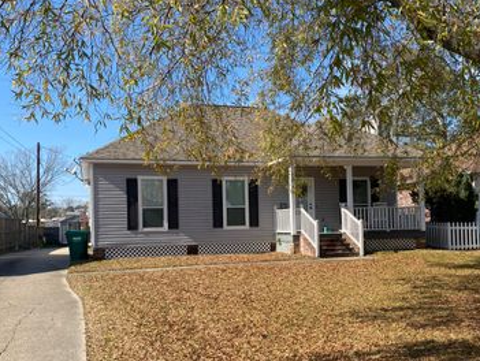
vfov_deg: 38.5
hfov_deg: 50.0
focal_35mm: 37
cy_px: 224
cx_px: 264
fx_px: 514
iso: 32
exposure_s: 1/1838
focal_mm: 4.25
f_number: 1.8
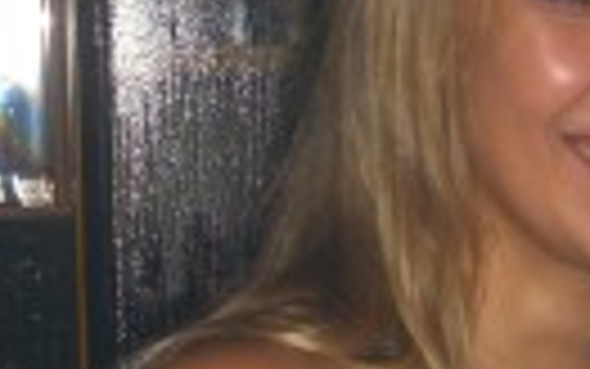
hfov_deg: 11.4
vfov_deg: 7.1
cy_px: 292
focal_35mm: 184
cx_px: 275
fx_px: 2960
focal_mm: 7.9
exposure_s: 1/60
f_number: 2.8
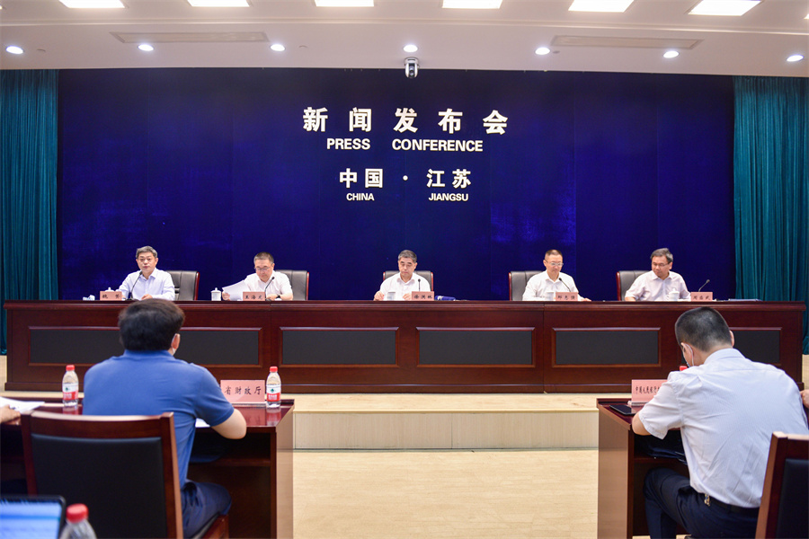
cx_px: 404
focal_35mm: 26
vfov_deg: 49.6
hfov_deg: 69.4
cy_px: 270
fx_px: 584
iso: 640
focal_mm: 26
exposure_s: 1/100
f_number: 2.8
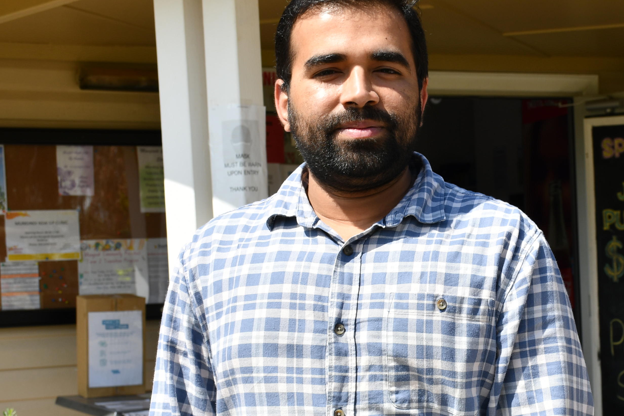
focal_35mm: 81
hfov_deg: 24.6
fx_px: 1404
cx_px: 515
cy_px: 281
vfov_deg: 16.8
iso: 100
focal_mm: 27
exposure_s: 1/250
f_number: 8
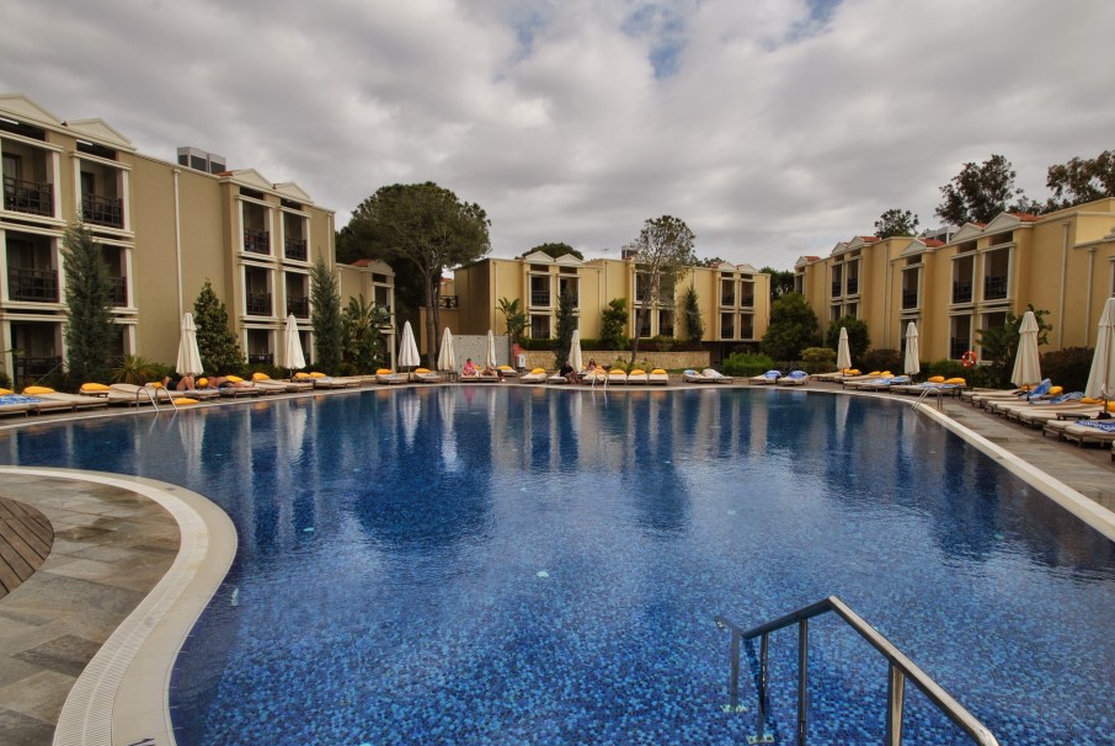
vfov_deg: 64.6
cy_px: 394
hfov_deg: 86.4
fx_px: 589
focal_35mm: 19
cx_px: 629
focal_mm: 10
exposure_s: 1/200
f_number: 11
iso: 100
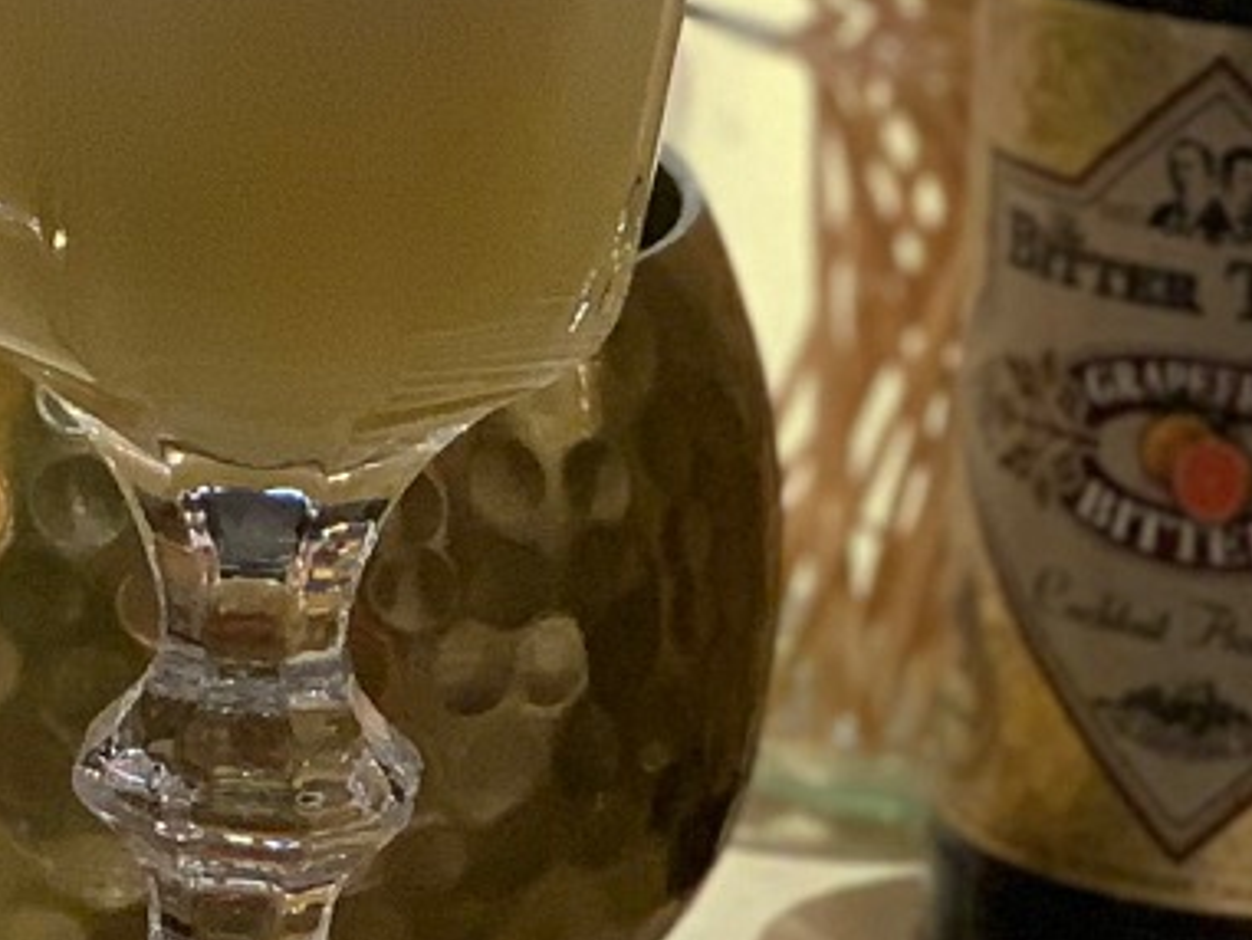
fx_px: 9949
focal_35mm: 275
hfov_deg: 6.9
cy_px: -385
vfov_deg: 5.4
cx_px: -1272
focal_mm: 6
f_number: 2.4
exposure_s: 1/50
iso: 125
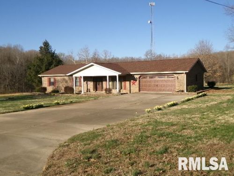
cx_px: 117
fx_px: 250
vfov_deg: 38.7
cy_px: 88
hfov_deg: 50.1
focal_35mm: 37
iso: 100
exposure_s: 1/90
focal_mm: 6.6
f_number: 11.85
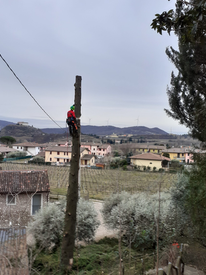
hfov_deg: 44.1
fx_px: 254
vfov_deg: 56.8
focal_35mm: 32
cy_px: 148
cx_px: 95
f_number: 1.9
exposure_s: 1/162
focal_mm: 3.6
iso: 40
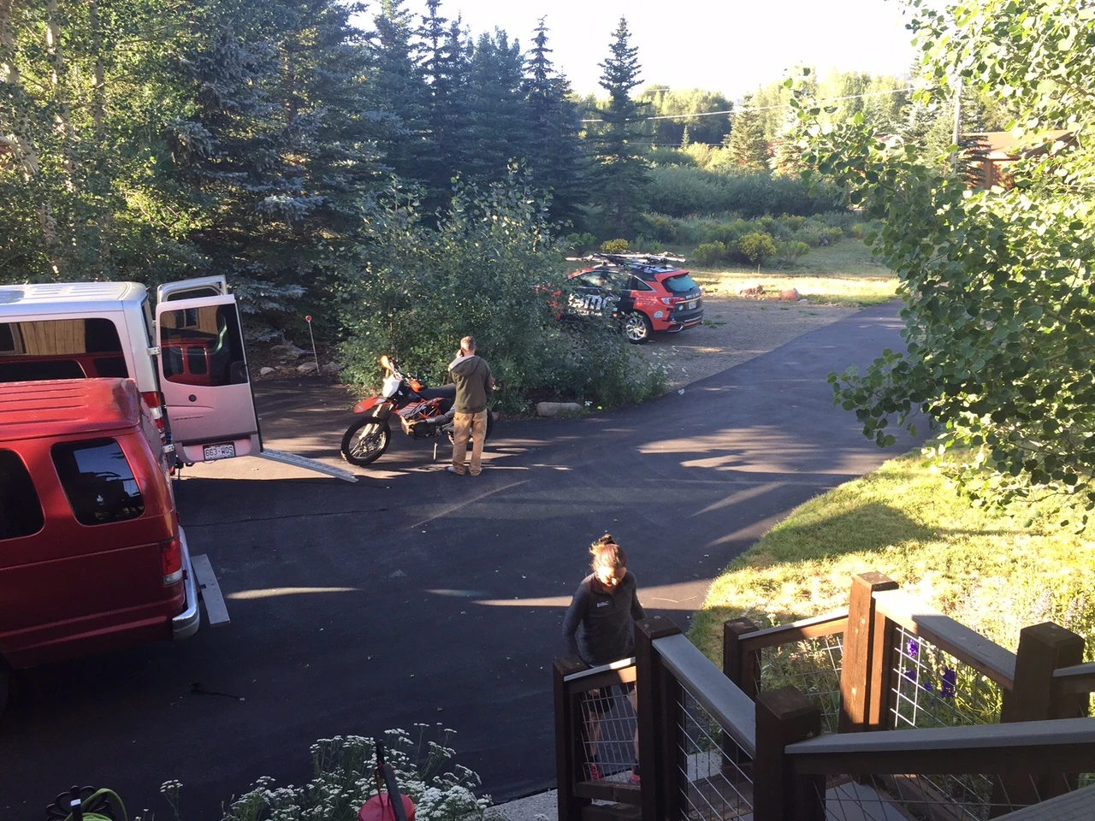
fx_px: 917
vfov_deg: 48.2
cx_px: 548
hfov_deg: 61.7
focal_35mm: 29
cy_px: 410
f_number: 2.2
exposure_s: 1/136
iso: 32
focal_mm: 4.15
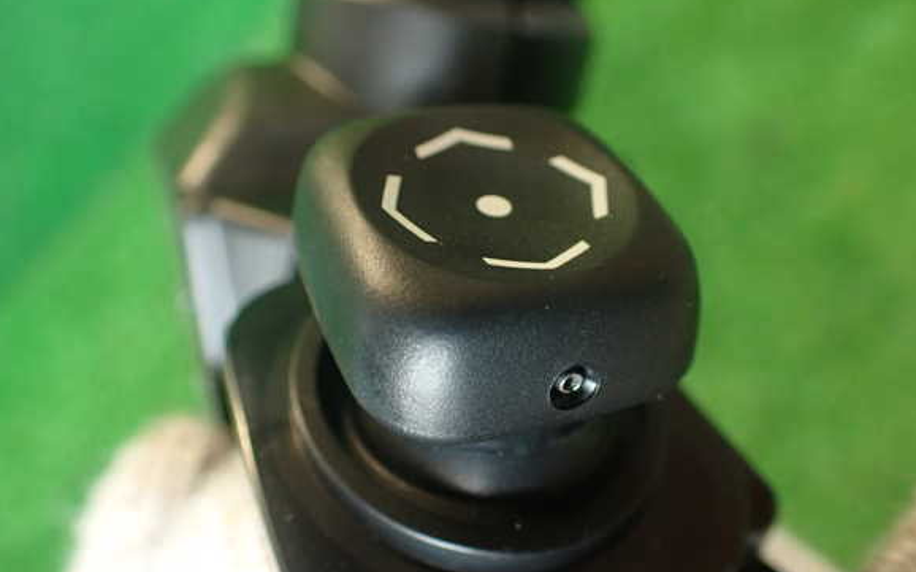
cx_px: 461
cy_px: 311
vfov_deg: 38.3
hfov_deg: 58.2
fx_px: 824
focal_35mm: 33
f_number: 2.3
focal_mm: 5.4
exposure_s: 1/30
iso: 250
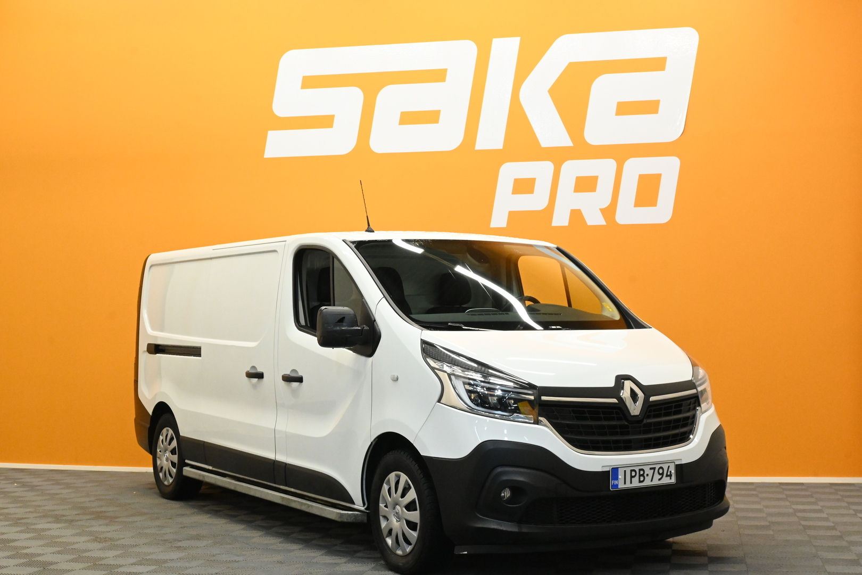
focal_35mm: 49
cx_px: 431
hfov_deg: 40.5
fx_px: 1167
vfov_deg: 27.7
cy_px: 288
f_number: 11
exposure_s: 1/50
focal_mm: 32.5
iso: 4000
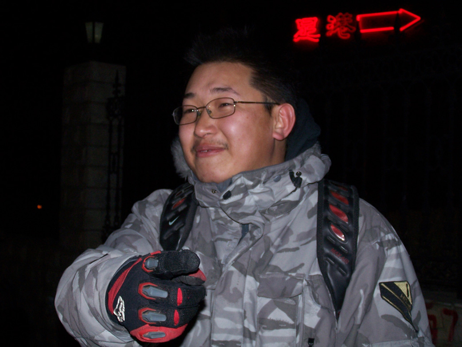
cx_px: 231
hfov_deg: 29.0
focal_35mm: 67
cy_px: 174
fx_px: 894
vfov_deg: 21.9
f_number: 3.2
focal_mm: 11.1
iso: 140
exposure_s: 1/80
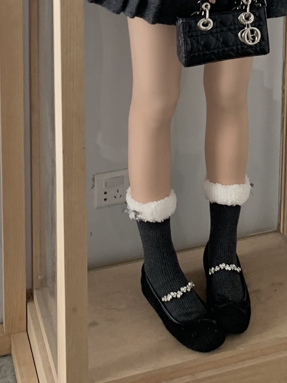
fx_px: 851
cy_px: -164
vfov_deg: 21.8
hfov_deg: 19.1
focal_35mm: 77
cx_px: 180
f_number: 1.8
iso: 100
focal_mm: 4.25
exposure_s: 1/61
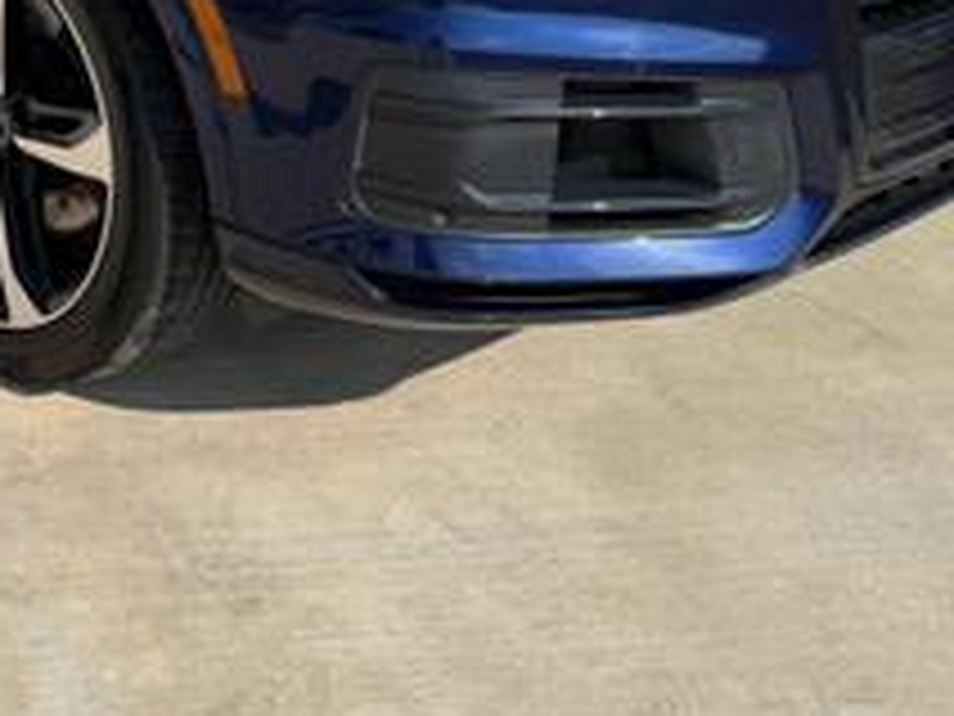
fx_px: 1571
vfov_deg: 24.3
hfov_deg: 31.3
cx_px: 0
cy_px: -32
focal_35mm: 57
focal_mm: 6.76
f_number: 1.78
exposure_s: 1/4673
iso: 80
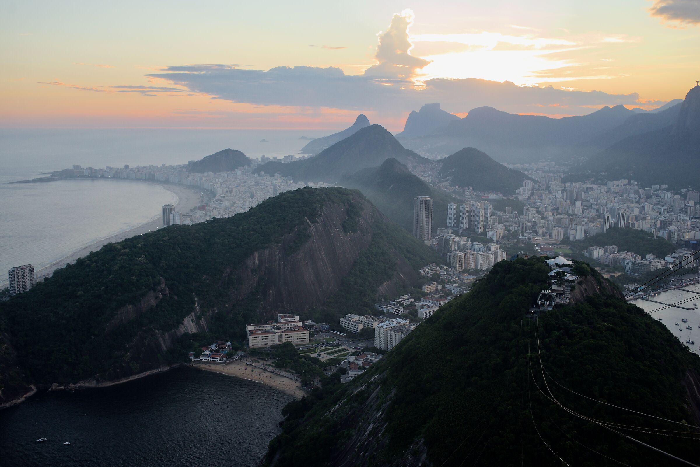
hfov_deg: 54.4
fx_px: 681
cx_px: 350
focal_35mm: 35
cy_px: 234
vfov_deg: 37.9
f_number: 5.6
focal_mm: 35
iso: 500
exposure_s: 1/200
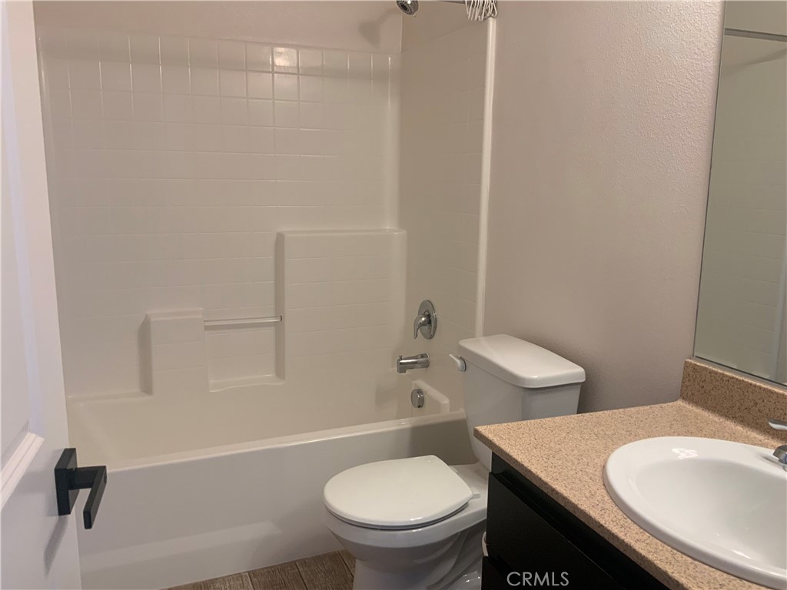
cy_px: 295
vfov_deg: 48.2
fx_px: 659
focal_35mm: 29
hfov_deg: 61.7
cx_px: 394
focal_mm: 3
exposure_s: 1/60
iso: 40
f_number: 1.8
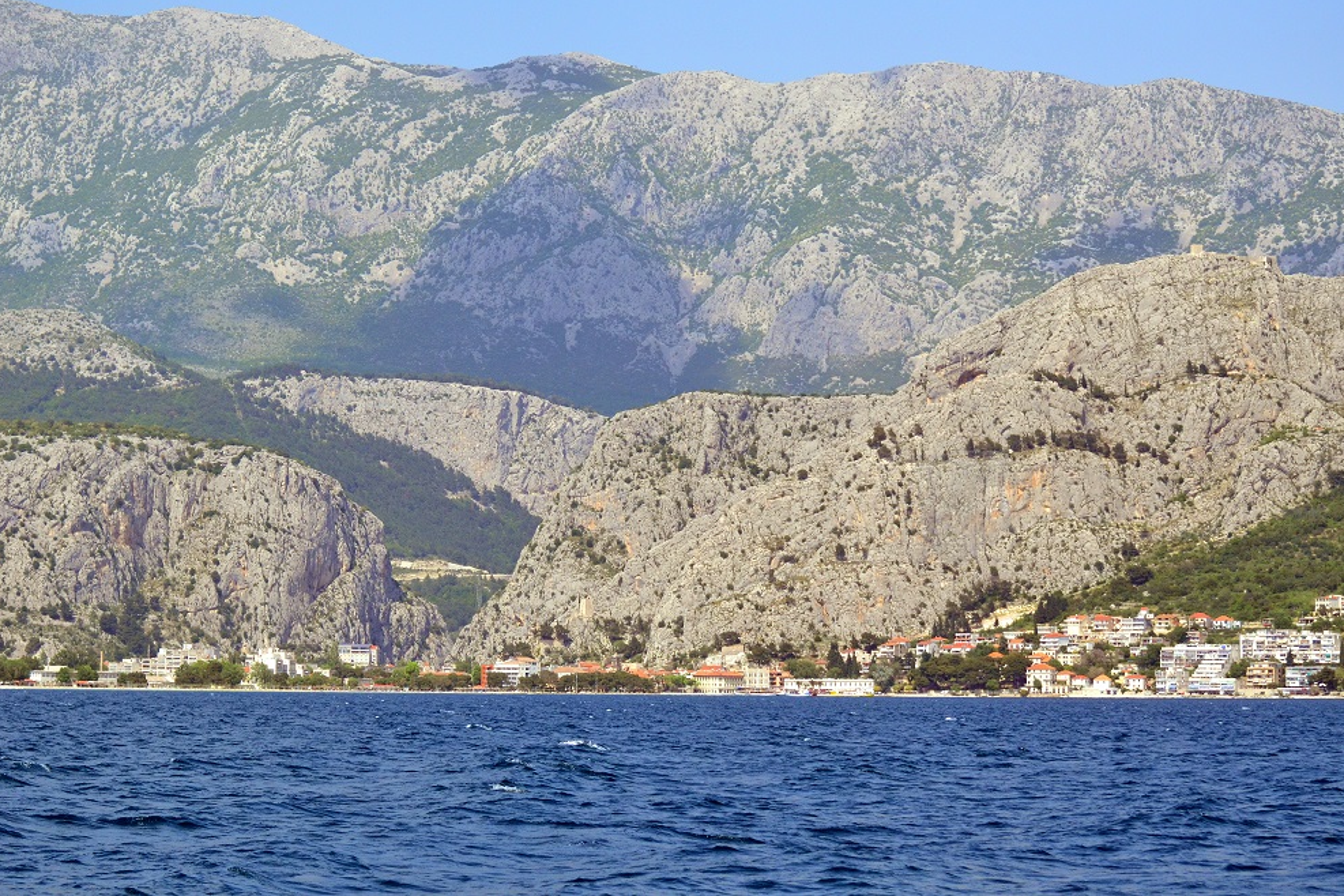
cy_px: 447
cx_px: 667
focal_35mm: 106
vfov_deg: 12.9
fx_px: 3957
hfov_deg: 19.3
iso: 800
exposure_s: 1/5000
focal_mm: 70
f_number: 5
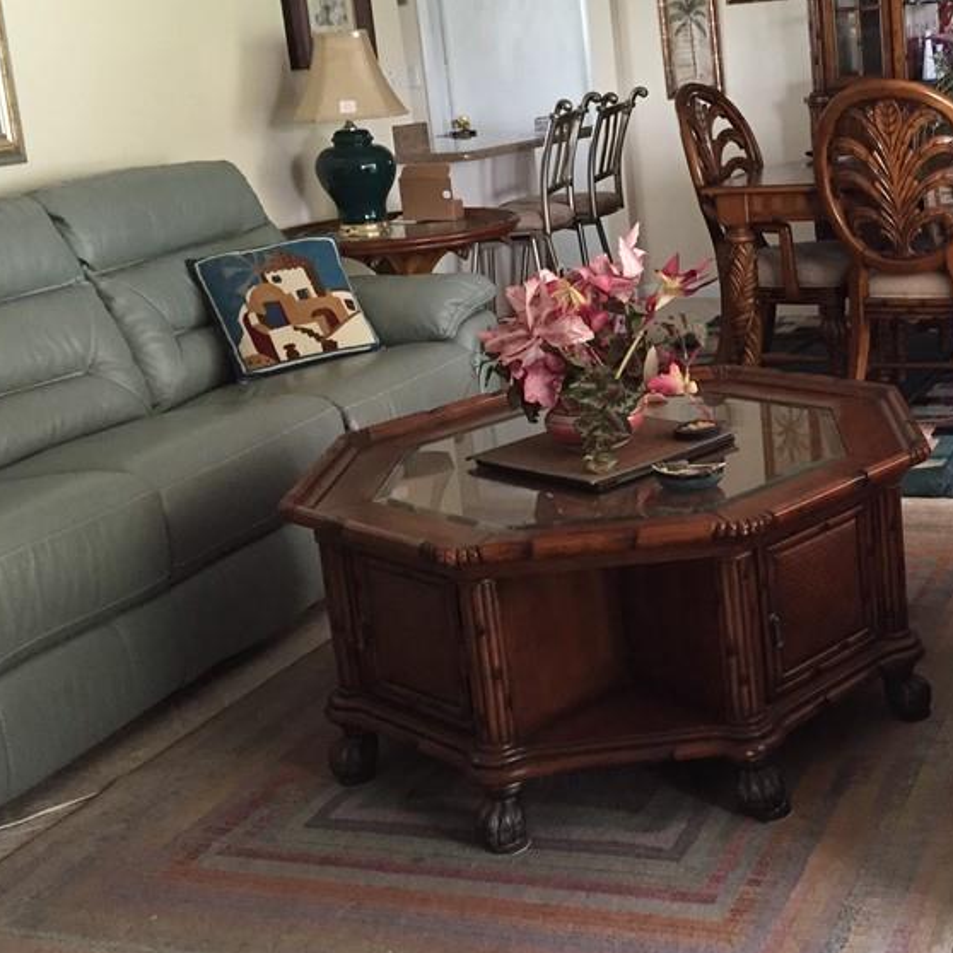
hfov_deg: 34.4
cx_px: 827
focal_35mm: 47
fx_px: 1464
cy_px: 352
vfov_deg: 35.8
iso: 250
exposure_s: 1/24
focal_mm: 4.15
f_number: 2.2
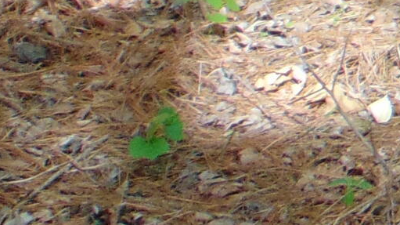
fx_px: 1696
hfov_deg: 11.6
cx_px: 881
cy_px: -501
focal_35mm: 160
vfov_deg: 6.7
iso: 80
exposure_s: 1/200
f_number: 3
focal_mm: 4.5
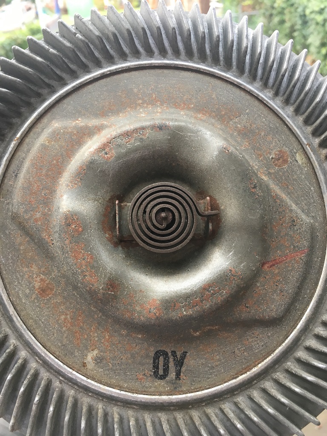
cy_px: 218
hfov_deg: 48.2
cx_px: 164
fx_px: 365
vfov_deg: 61.7
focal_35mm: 29
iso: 50
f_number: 2.2
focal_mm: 4.15
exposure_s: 1/30
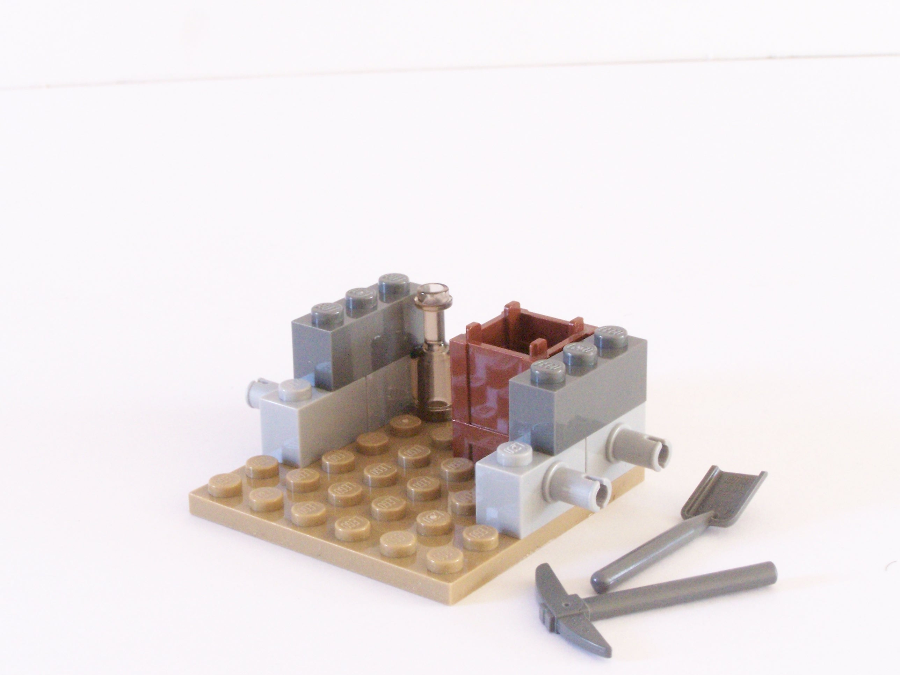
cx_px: 450
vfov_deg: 19.6
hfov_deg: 26.0
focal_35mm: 75
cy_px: 338
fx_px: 1950
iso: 400
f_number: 8
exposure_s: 1/10
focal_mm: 12.4
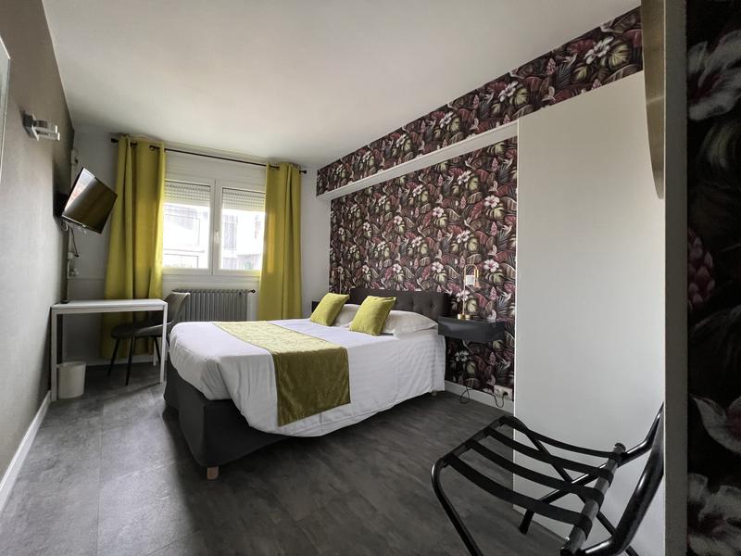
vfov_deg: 89.9
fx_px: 278
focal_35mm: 13
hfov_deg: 106.2
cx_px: 370
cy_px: 278
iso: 250
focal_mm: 1.57
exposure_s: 1/60
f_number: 1.8
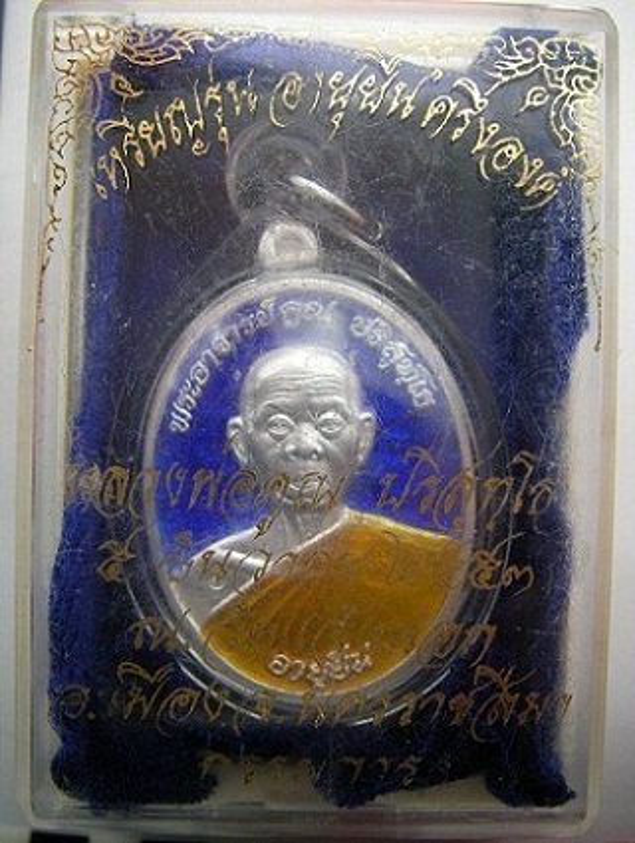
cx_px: 318
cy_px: 422
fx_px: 927
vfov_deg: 48.9
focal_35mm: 38
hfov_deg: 37.8
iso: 100
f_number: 3.3
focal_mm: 6.3
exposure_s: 1/19.7
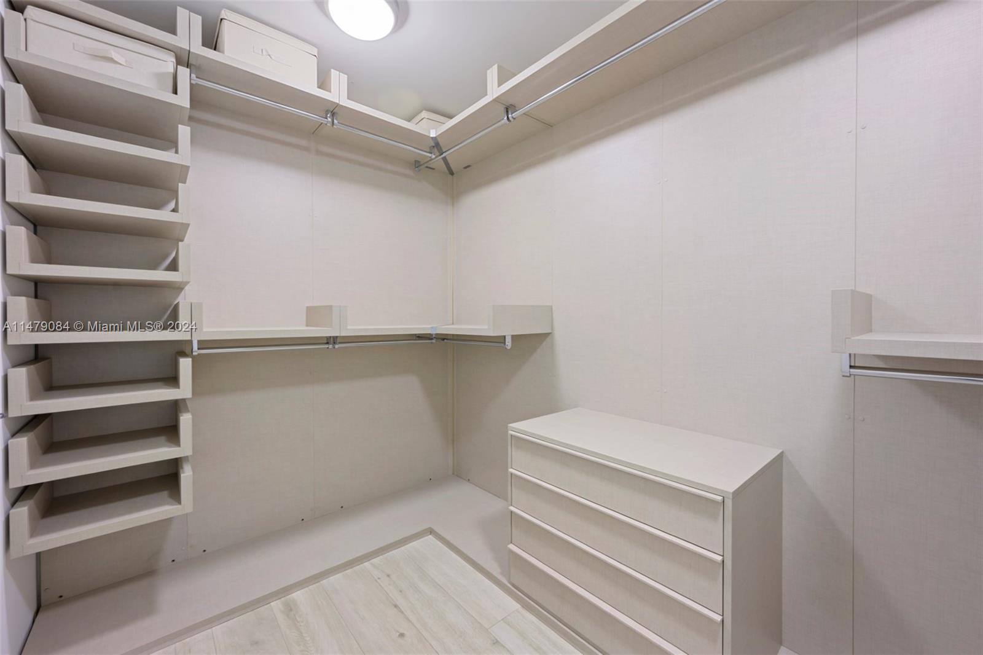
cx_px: 492
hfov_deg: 104.3
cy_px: 328
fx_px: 382
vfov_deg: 81.2
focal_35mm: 14
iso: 100
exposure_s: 4
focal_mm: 14
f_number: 9
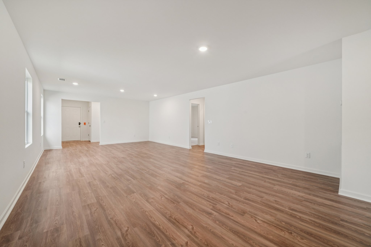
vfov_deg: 85.4
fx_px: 134
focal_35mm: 13
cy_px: 124
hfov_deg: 108.3
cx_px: 186
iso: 400
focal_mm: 13
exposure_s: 1/10
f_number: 8
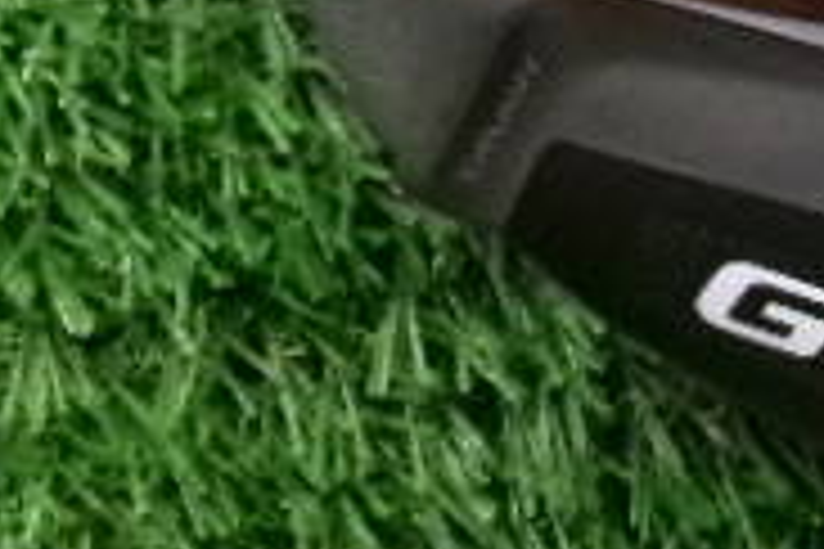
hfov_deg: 17.3
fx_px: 2334
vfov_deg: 12.8
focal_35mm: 102
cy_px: -243
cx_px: 1355
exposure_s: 1/34
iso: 800
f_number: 3.9
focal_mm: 5.1
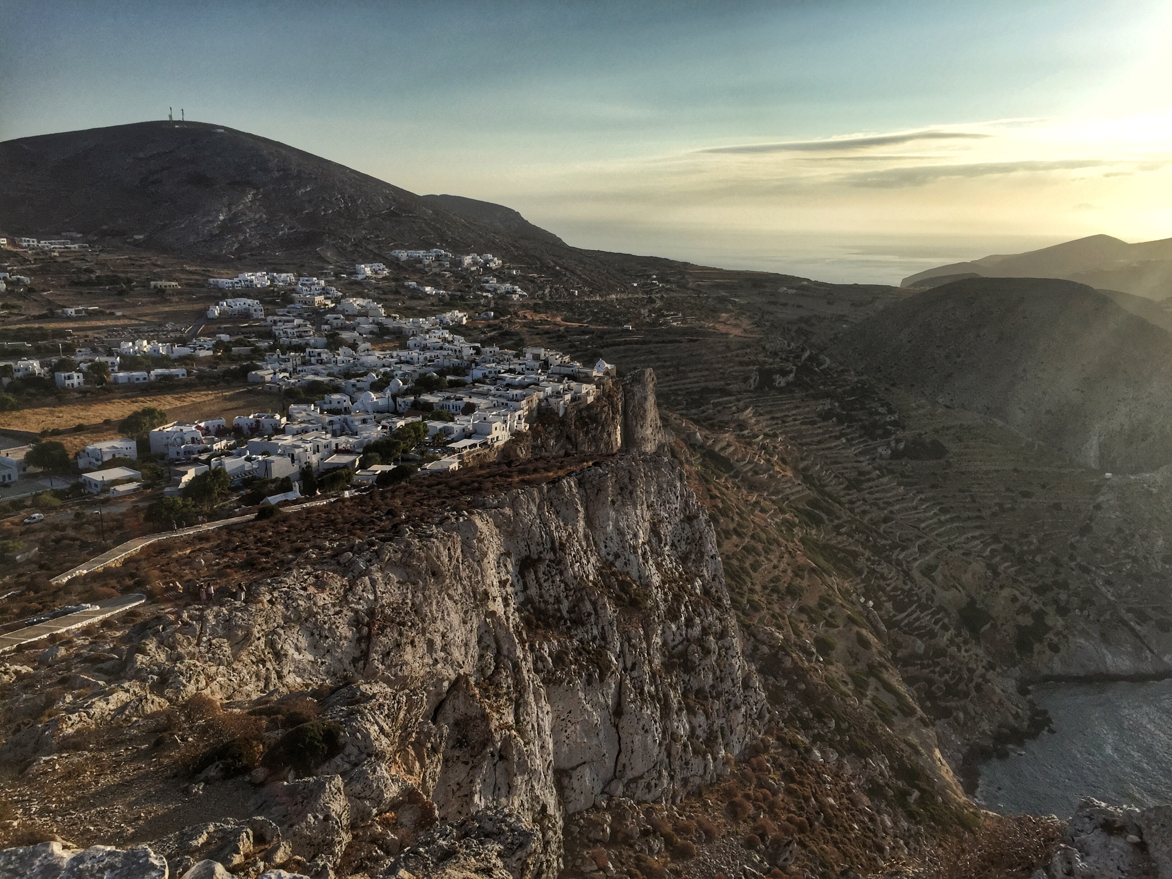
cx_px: 586
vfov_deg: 48.2
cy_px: 440
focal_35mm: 29
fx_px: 982
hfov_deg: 61.7
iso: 32
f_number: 2.2
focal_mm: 4.15
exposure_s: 1/2326
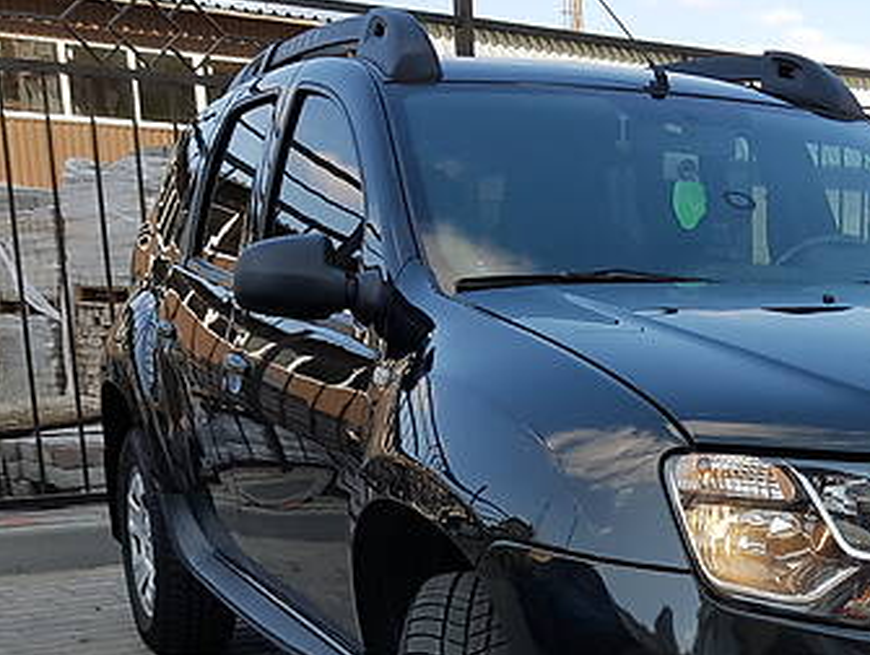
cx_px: 865
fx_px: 1560
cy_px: 754
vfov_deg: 22.2
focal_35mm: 62
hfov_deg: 29.2
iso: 40
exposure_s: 1/886
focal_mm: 4.2
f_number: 1.7
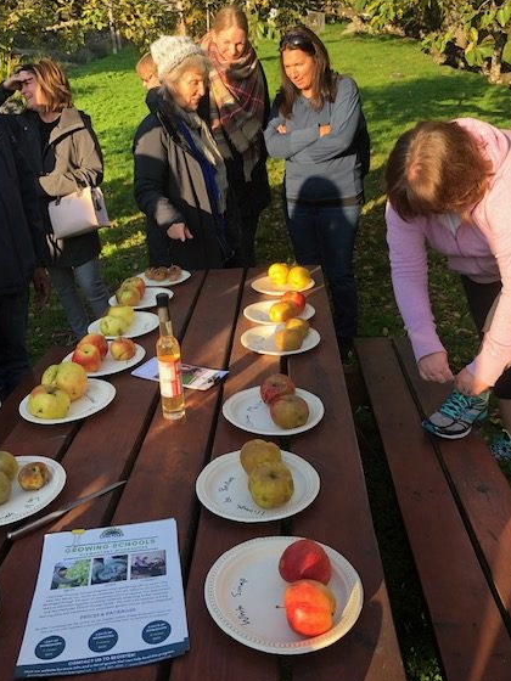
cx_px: 228
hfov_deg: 44.1
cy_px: 316
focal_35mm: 32
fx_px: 630
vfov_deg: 56.8
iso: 20
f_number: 1.8
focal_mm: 3.99
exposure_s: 1/190
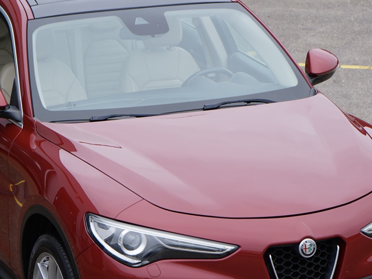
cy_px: 188
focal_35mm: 168
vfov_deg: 8.8
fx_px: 1806
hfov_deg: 11.8
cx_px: 158
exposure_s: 1/160
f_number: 5.6
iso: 200
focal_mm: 70
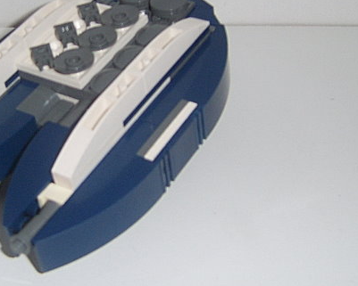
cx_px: 91
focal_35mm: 74
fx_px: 784
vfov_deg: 20.6
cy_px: 91
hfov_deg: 25.4
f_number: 2.8
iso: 100
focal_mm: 7.8
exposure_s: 1/30
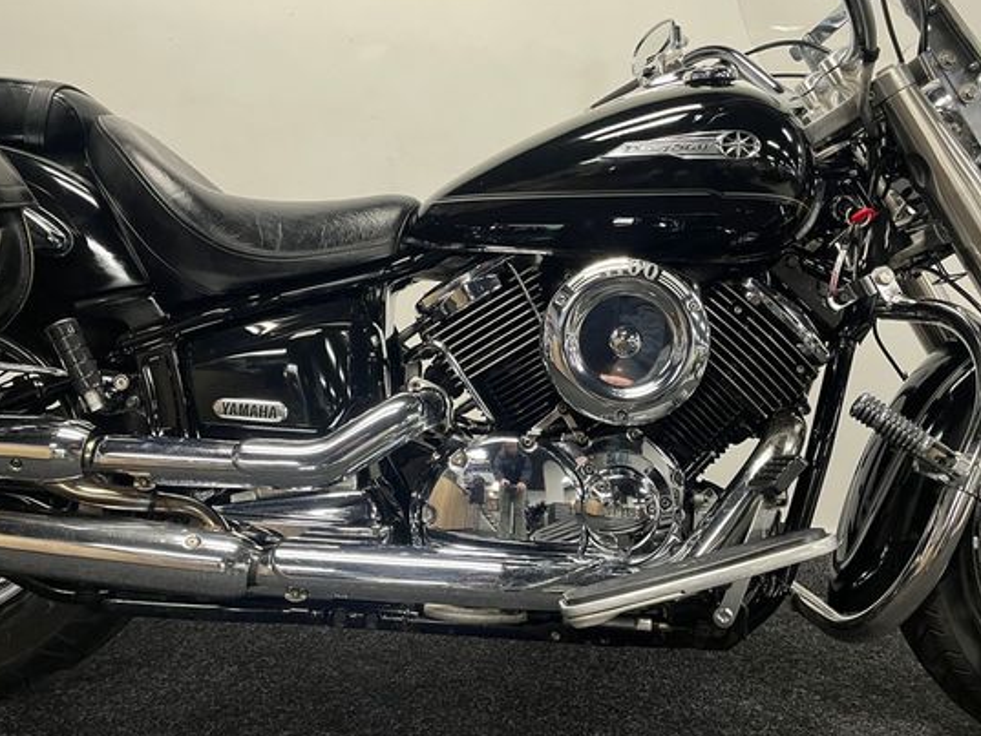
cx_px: 517
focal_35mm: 31
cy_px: 342
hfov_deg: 58.3
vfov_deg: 45.4
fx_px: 879
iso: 160
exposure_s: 1/50
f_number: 1.6
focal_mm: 5.1
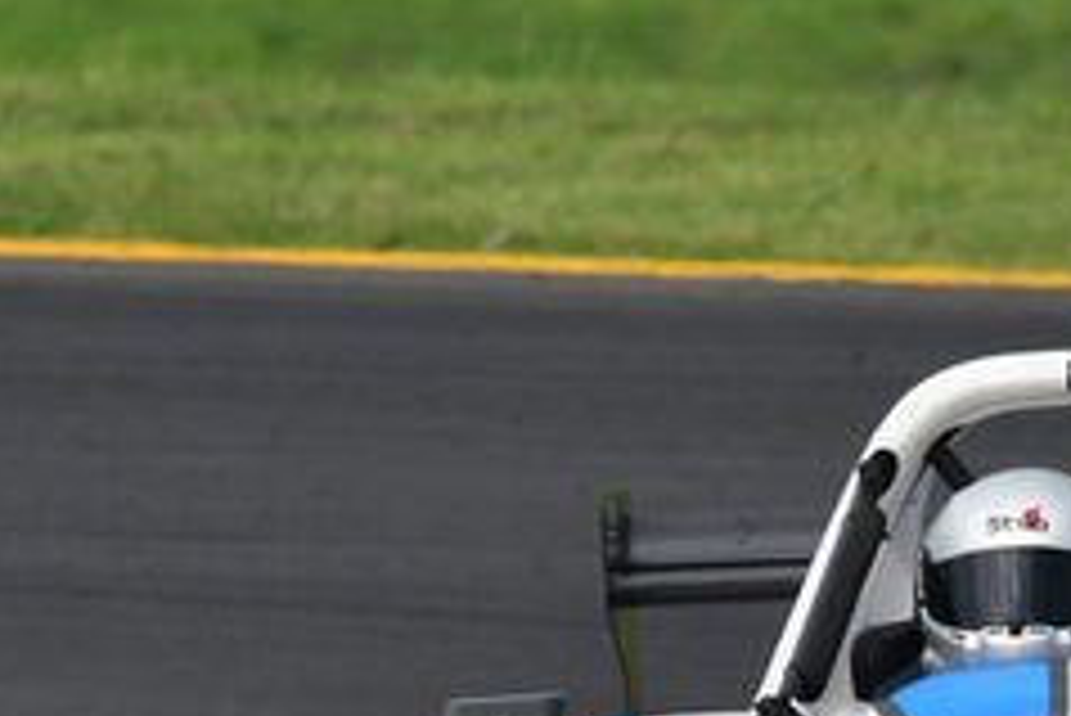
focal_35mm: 2316
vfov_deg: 0.6
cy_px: 509
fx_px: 68940
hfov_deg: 0.9
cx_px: 990
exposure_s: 1/640
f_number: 10
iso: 500
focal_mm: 460
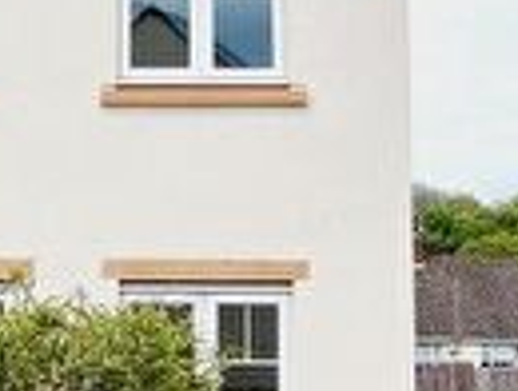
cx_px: 84
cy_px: 293
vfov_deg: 20.9
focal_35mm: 70
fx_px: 1049
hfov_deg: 27.0
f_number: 2.2
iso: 50
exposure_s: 1/1872
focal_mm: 2.2
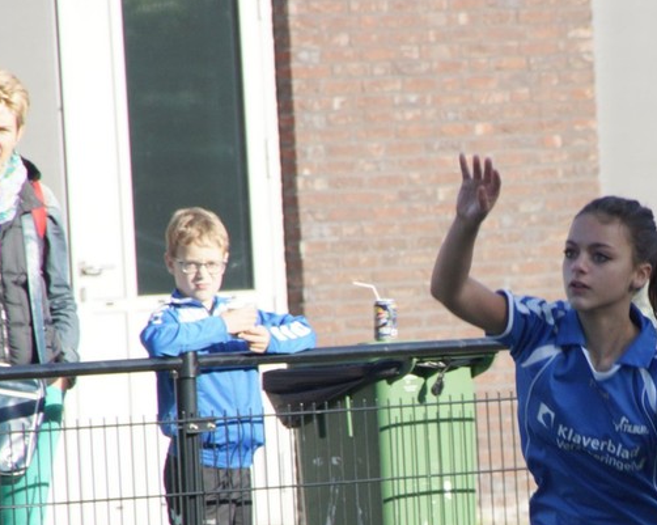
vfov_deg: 2.2
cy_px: 399
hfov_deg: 2.7
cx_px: 609
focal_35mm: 718
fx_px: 13953
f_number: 11
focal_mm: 250
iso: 400
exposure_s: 1/250
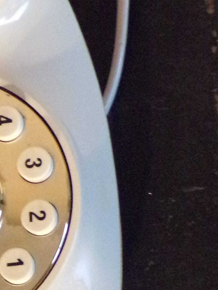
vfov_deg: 6.3
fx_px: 2627
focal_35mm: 313
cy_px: 248
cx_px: -148
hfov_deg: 4.7
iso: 800
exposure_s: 1/17
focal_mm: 15.4
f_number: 4
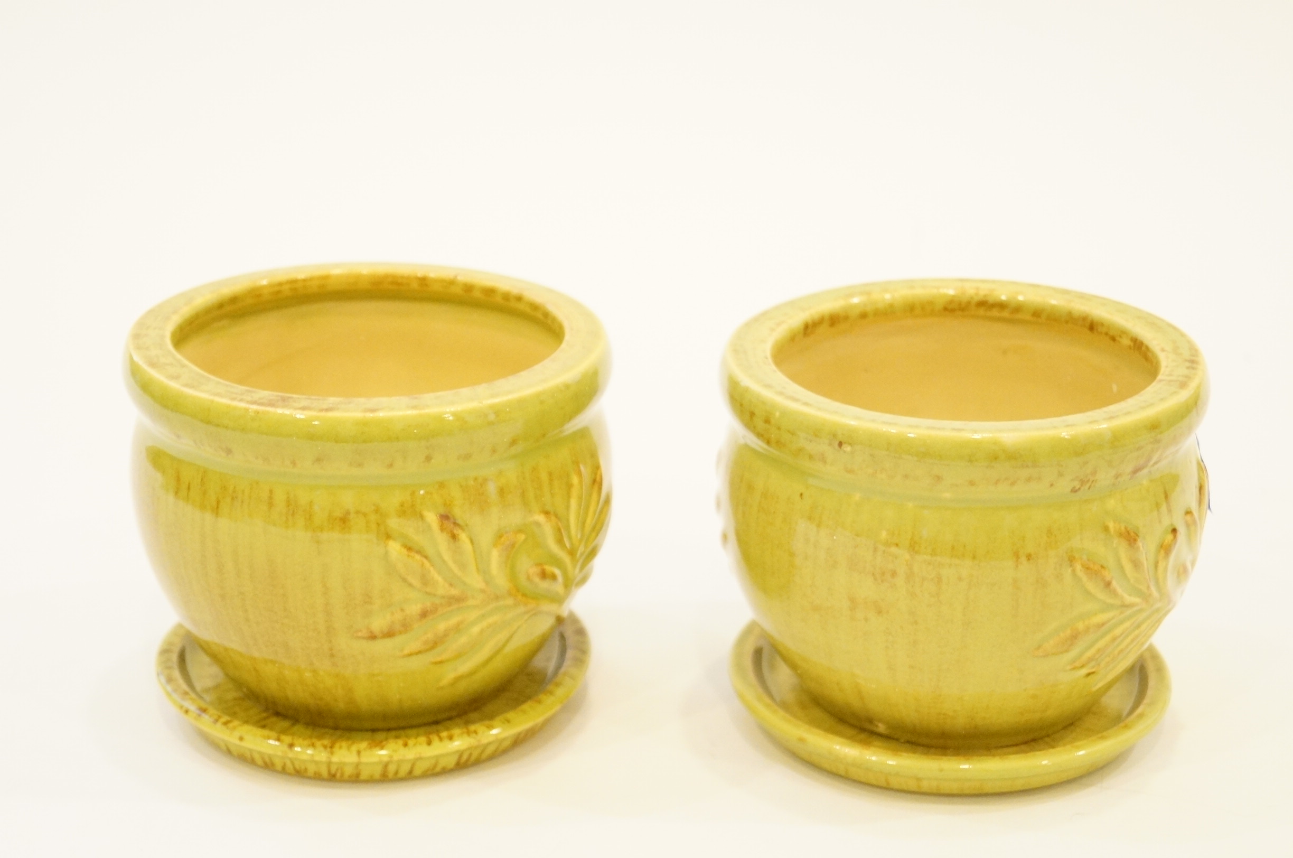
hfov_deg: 29.9
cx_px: 646
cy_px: 429
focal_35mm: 68
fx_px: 2421
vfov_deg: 20.1
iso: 3200
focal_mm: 45
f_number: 5.6
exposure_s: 1/40
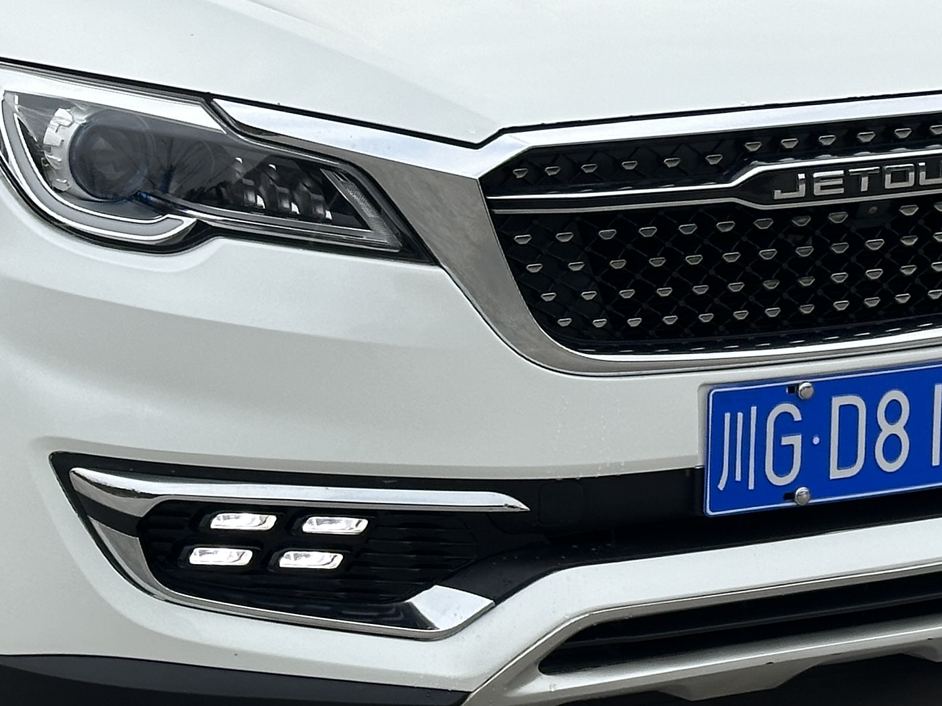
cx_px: 273
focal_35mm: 135
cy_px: 94
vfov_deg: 10.9
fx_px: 3673
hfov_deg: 14.6
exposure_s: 1/1848
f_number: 1.78
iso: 64
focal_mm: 6.86
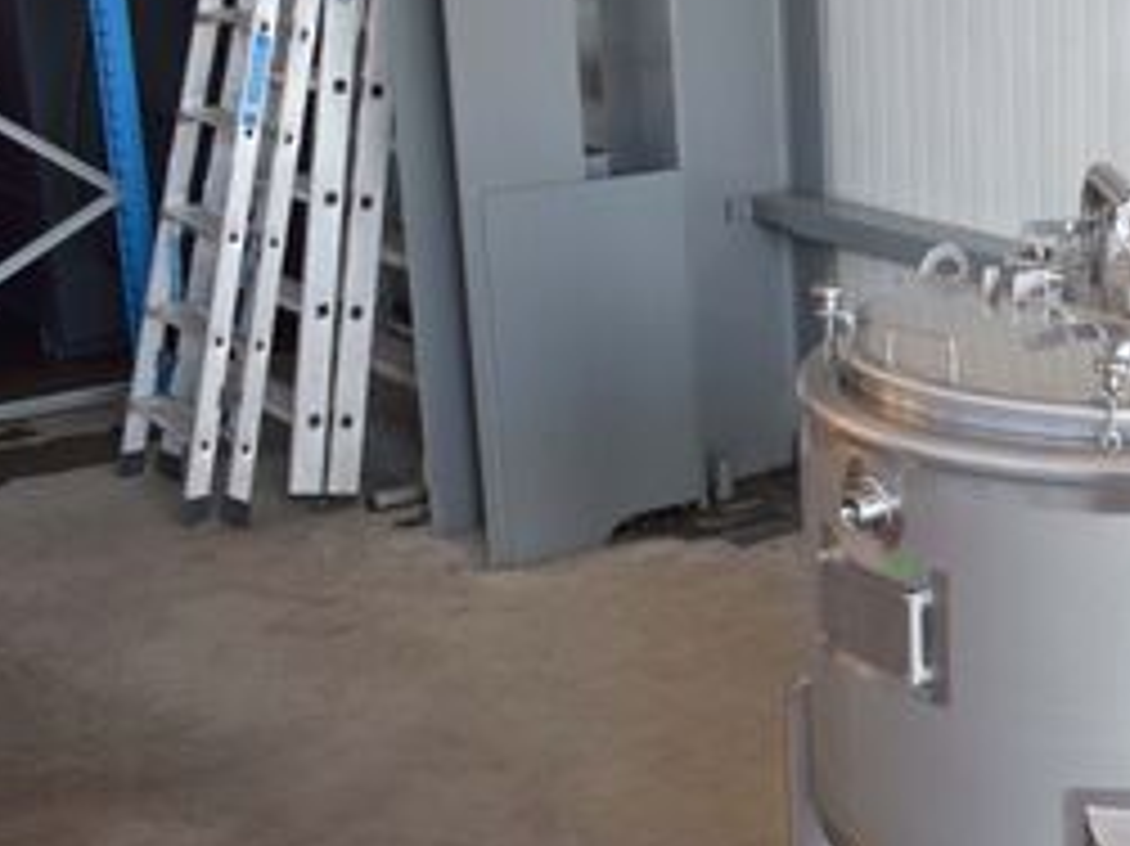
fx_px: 2023
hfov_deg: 28.9
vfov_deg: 23.6
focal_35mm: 62
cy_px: 468
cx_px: 1171
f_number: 4
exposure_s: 1/60
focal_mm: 18
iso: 500
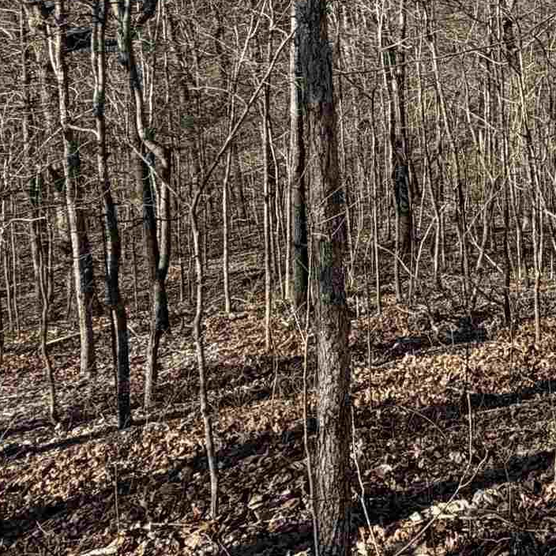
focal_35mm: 54
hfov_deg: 27.2
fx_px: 981
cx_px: 699
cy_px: -49
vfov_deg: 28.8
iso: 40
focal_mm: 2.22
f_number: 2.2
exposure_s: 1/770
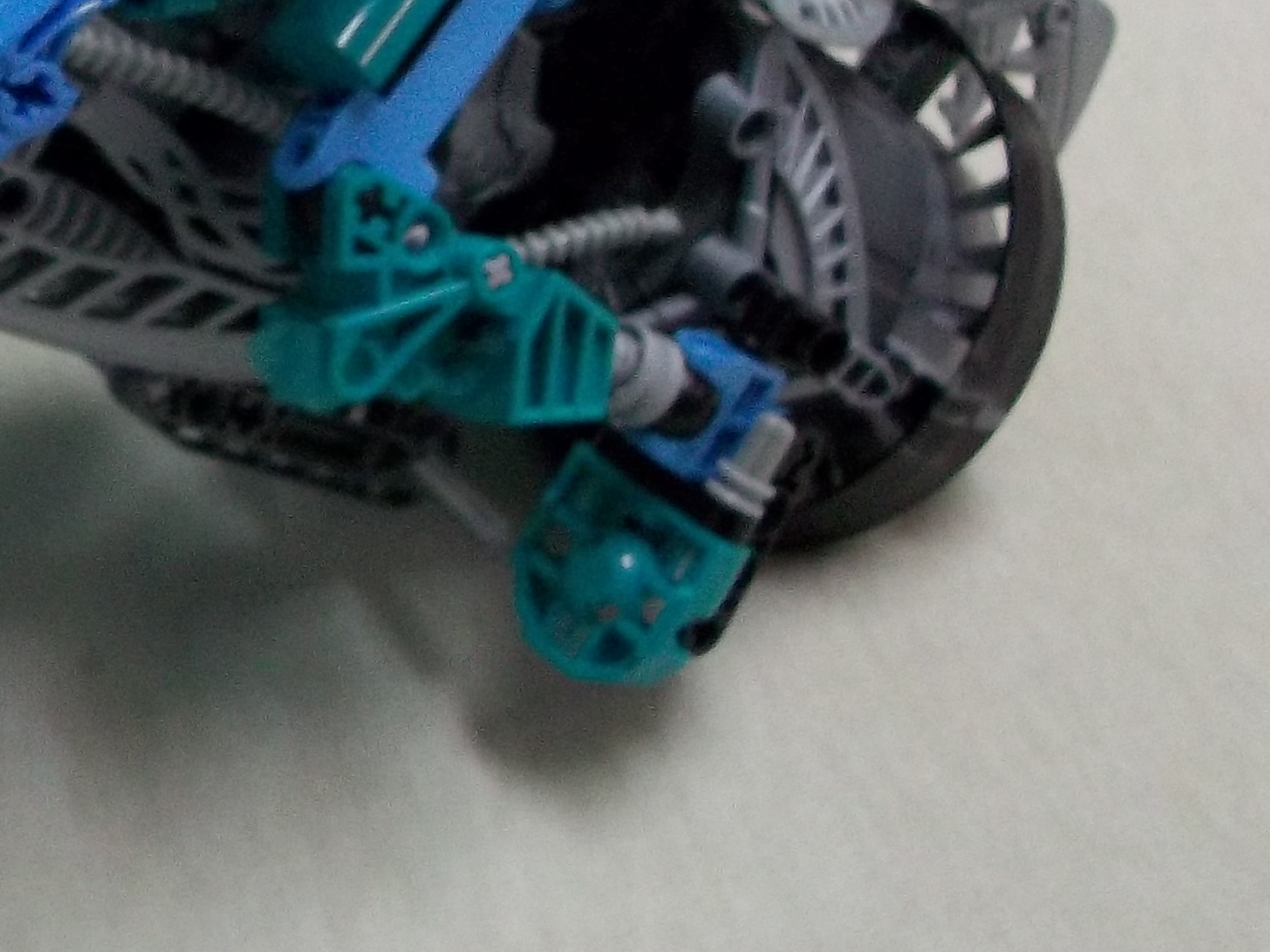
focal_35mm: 86
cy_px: 84
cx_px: -145
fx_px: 3155
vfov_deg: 16.9
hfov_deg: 21.5
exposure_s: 1/30
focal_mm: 5.7
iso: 146
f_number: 2.9
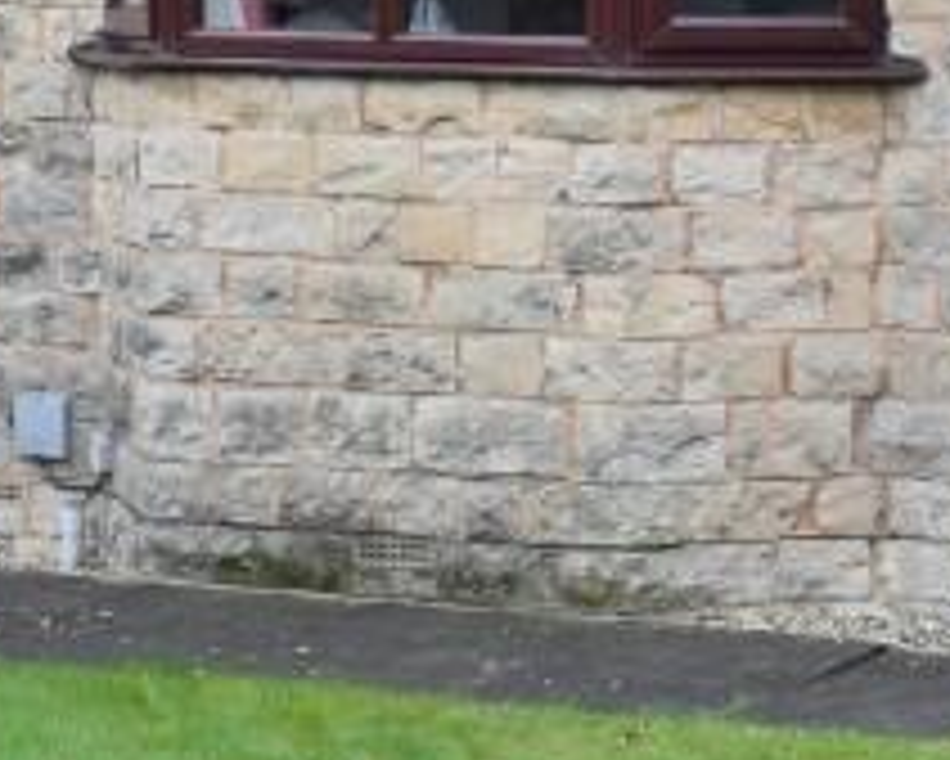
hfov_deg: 13.3
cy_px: 56
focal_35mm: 143
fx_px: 4030
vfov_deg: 10.7
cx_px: 941
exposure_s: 1/100
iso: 800
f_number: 5
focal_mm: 21
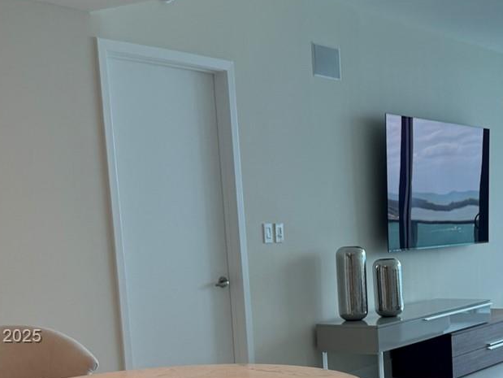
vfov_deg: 23.1
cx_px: 431
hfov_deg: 30.1
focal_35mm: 62
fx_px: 901
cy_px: 337
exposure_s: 1/555
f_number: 1.78
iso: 100
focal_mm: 6.76
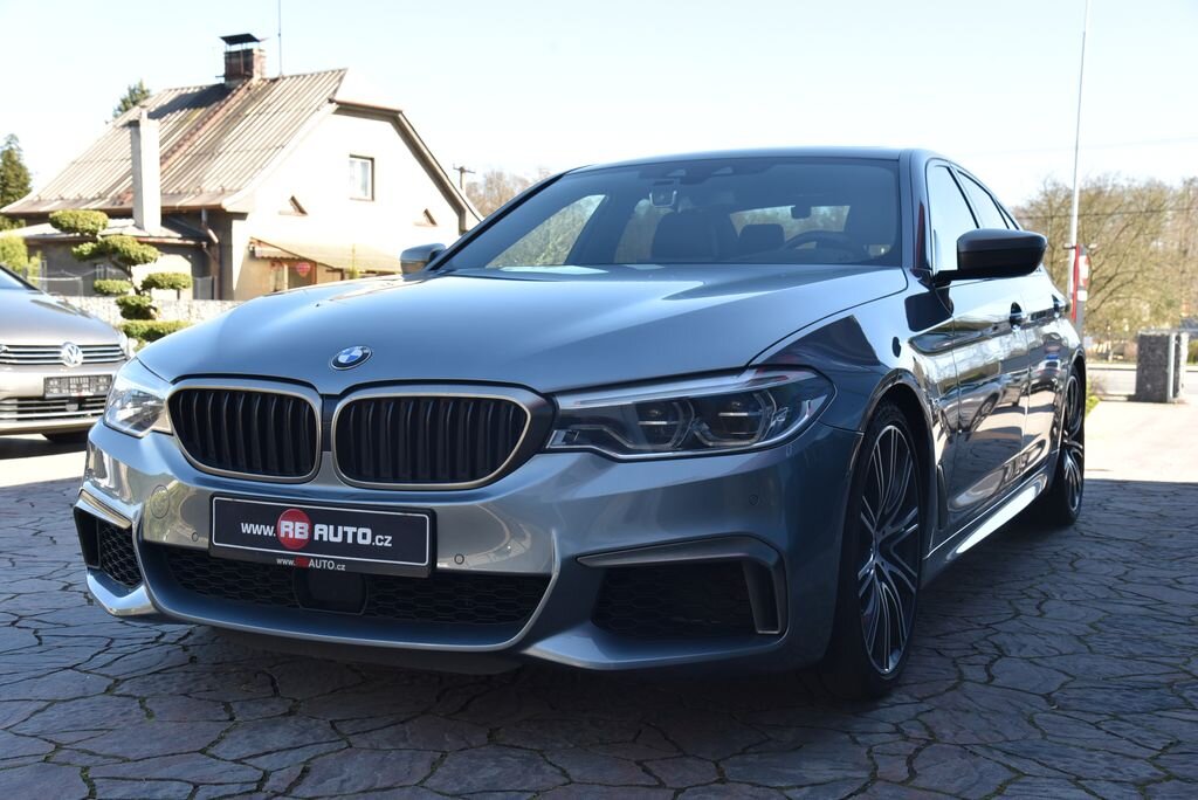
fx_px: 1465
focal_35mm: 44
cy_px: 400
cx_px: 599
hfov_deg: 44.5
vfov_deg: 30.6
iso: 500
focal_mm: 44
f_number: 7.1
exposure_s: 1/200
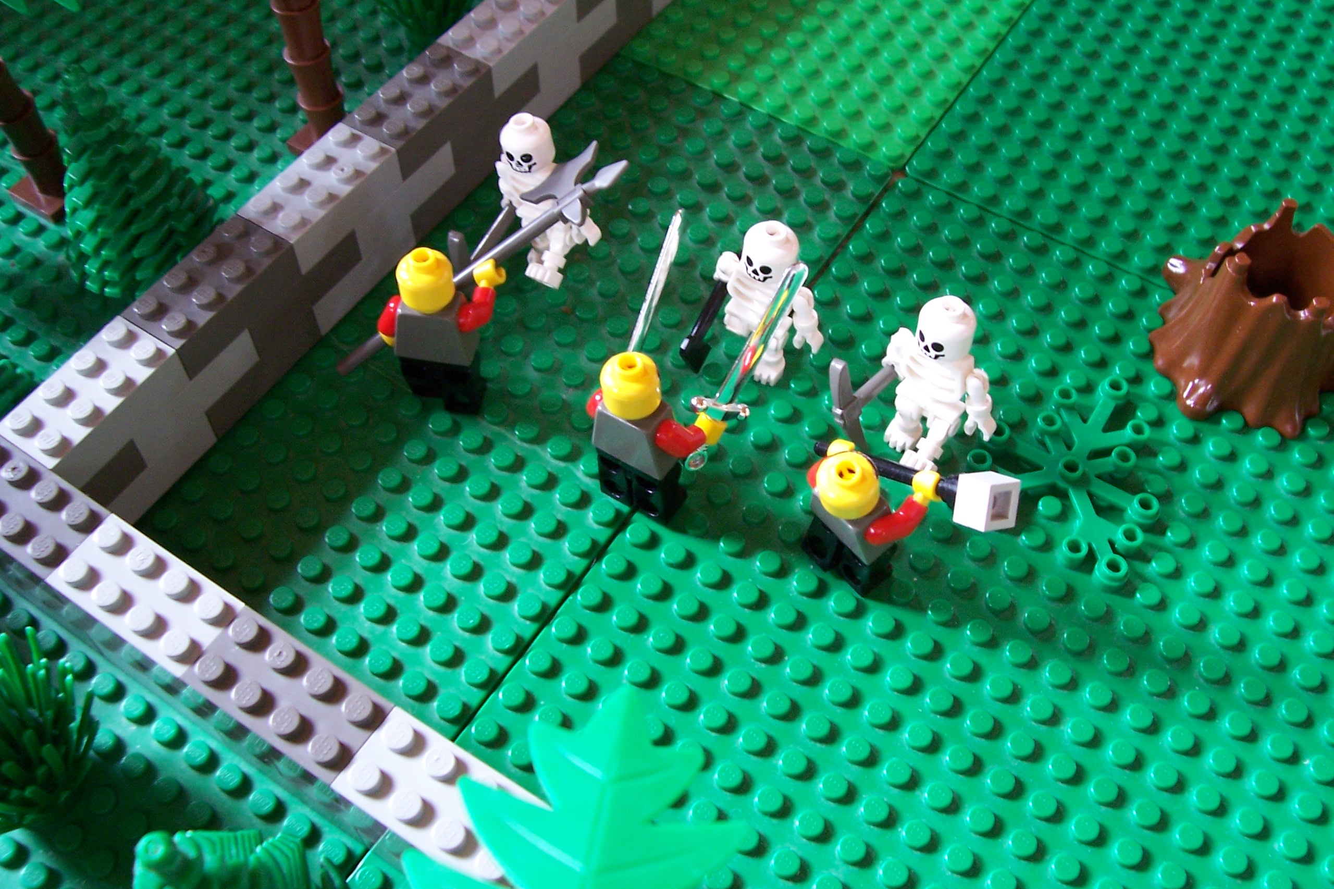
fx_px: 1260
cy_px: 444
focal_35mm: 34
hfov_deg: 55.8
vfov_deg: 38.9
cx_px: 667
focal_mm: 5.6
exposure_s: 1/8
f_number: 2.7
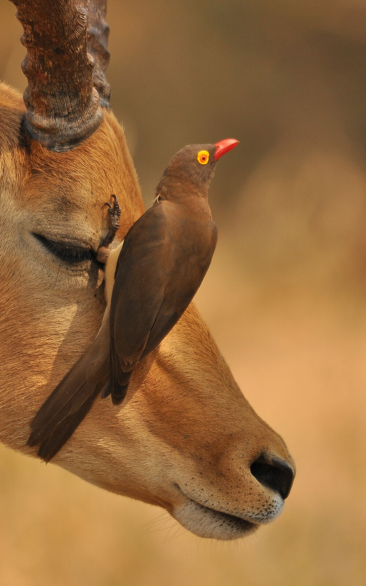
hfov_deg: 1.4
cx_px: 226
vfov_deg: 2.3
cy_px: 293
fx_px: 14699
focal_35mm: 921
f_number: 5.6
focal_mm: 400
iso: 200
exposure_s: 1/500
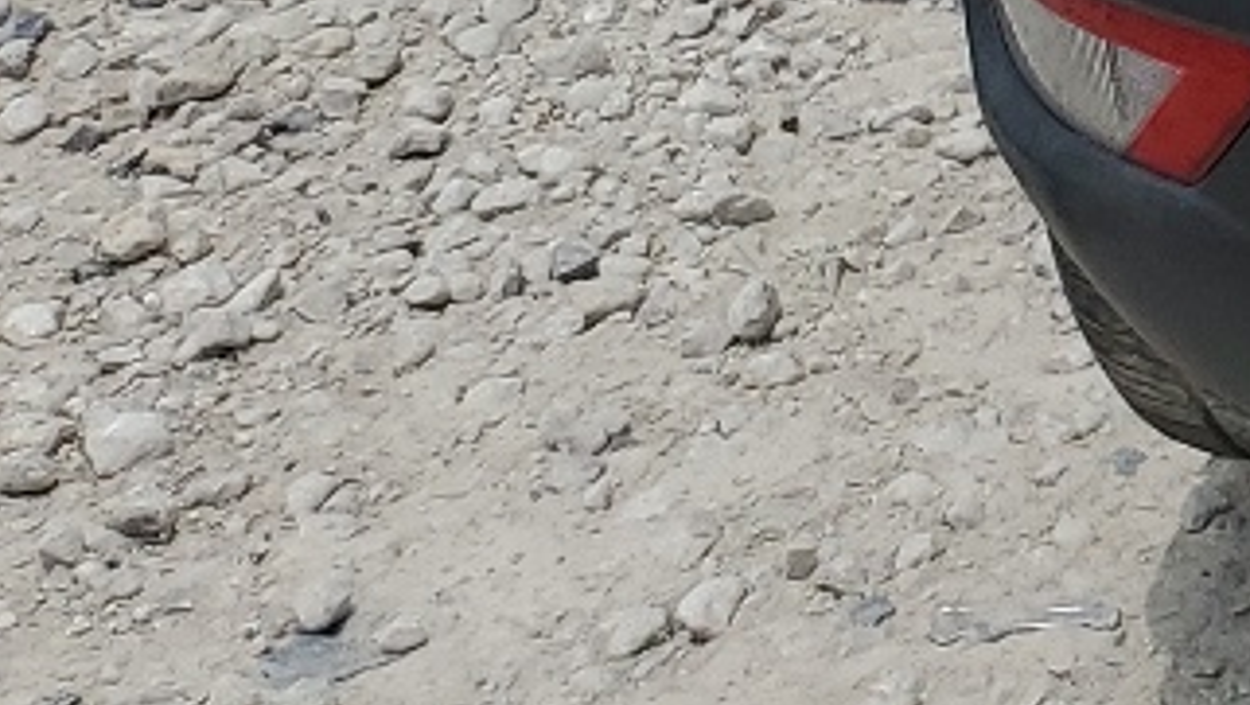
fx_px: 4676
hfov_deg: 12.2
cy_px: -1355
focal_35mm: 141
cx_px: 2987
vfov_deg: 7.6
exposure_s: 1/10000
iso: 50
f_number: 1.5
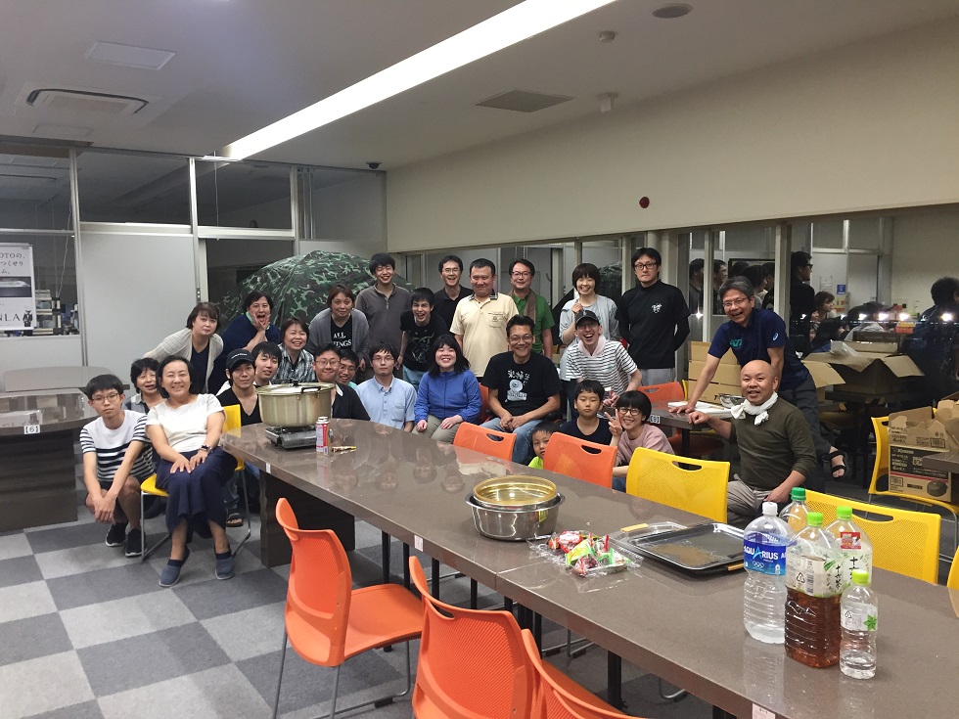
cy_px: 360
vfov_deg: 48.2
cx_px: 480
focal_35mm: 29
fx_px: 803
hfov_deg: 61.7
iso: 50
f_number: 2.2
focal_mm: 4.15
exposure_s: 1/30
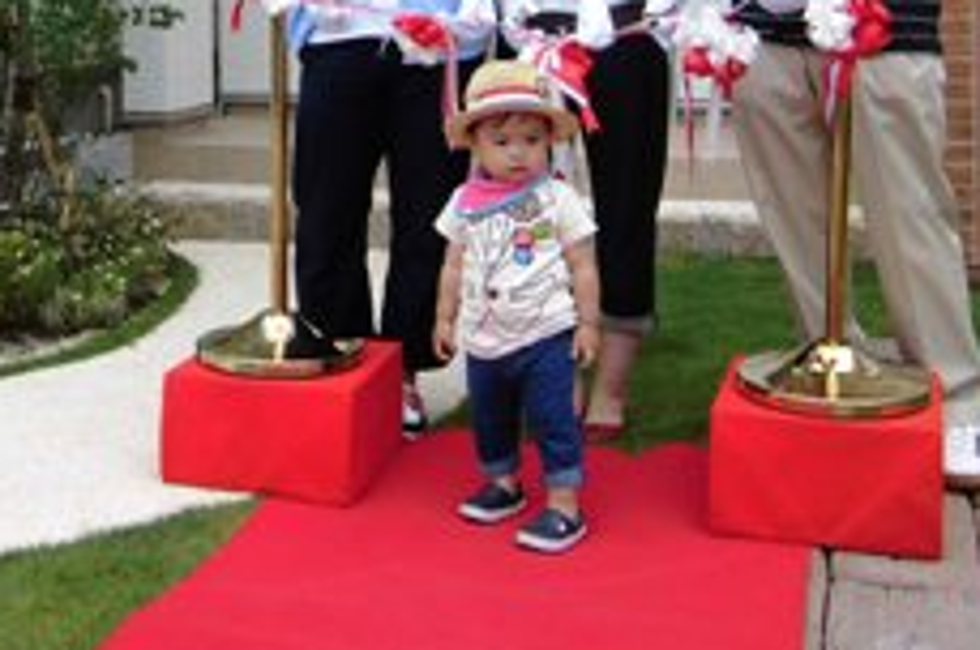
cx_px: 300
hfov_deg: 37.0
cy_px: -38
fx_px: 1441
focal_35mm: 53
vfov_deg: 24.0
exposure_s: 1/1000
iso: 100
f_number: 2.8
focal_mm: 4.7
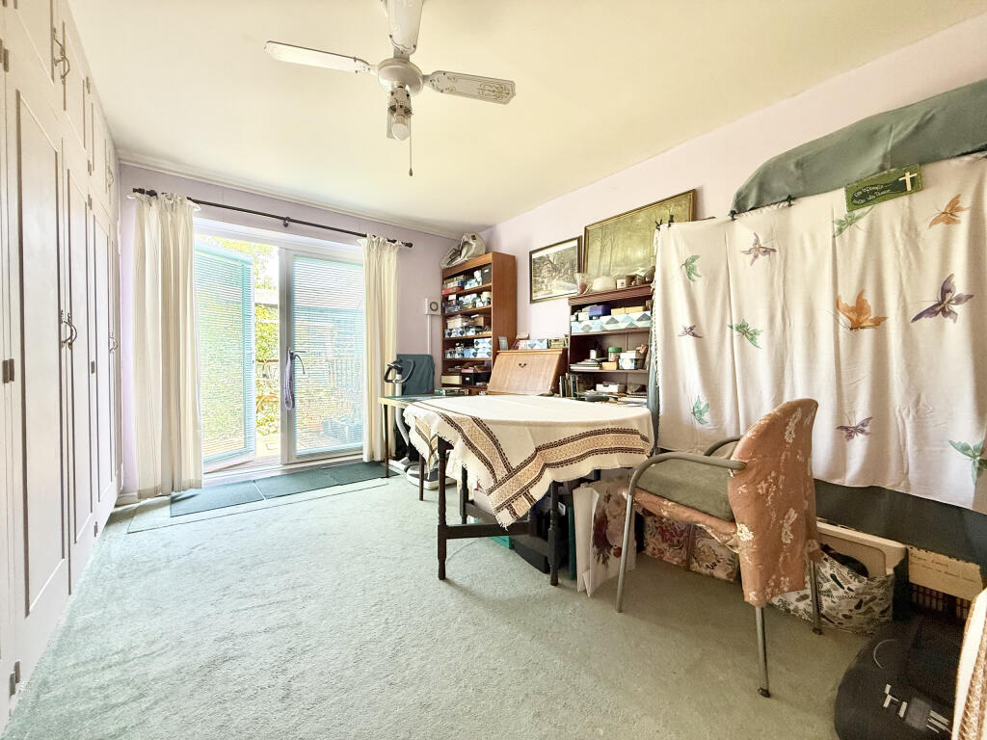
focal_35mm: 14
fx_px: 399
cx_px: 494
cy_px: 370
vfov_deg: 85.7
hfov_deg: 102.1
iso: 250
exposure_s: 1/100
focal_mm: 2.22
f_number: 2.2
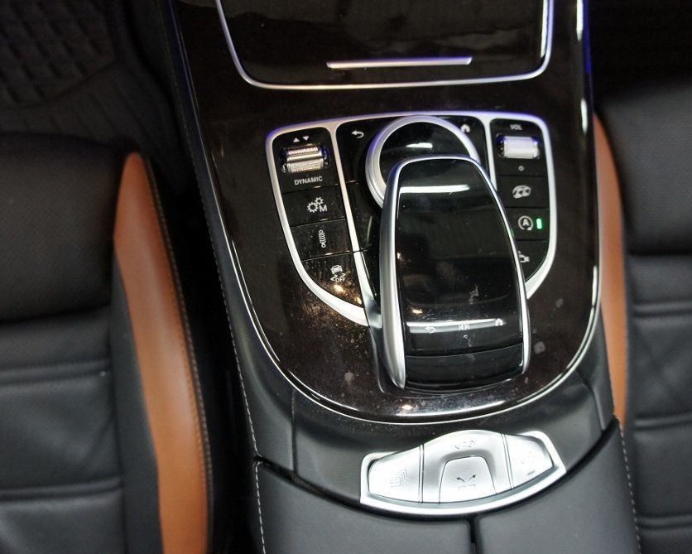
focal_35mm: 31
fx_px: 635
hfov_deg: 57.2
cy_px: 276
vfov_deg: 47.1
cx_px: 338
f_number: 3.5
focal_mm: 18
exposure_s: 1/60
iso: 1600
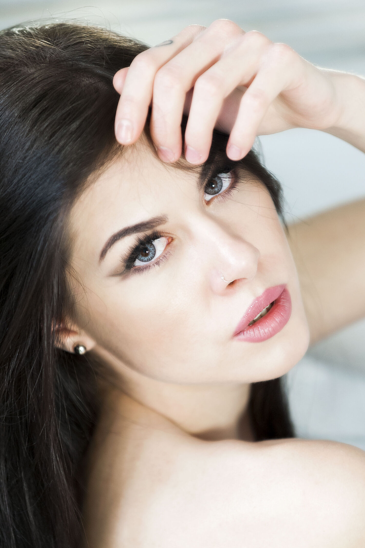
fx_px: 3425
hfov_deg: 6.1
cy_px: 304
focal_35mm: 225
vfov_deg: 9.2
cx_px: 178
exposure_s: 1/200
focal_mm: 200
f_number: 4
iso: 2000
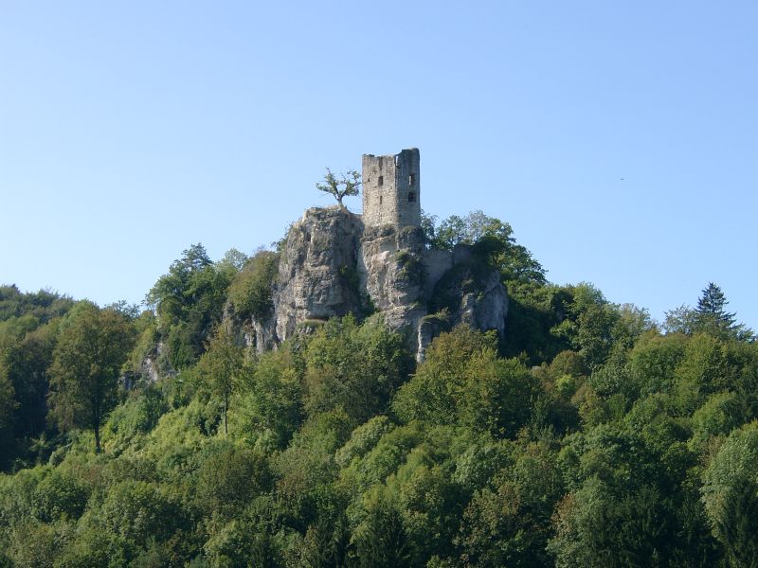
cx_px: 379
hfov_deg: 19.6
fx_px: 2190
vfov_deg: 14.8
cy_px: 284
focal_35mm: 100
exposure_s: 1/359
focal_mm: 20.74
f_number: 4
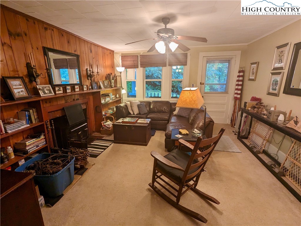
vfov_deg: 78.1
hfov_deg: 94.5
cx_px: 150
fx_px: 139
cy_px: 113
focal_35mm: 16
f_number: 2.2
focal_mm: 2.35
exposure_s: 1/60
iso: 169
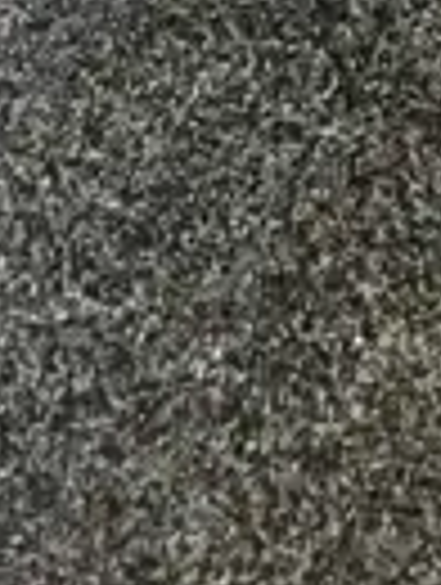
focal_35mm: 220
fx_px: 3725
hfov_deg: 6.7
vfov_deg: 8.3
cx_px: 626
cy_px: -770
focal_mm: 3.99
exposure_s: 1/50
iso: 320
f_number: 1.8
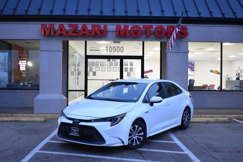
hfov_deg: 43.6
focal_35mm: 45
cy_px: 81
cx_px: 122
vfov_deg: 29.8
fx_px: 304
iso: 2000
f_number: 4.2
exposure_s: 1/125
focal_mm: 30
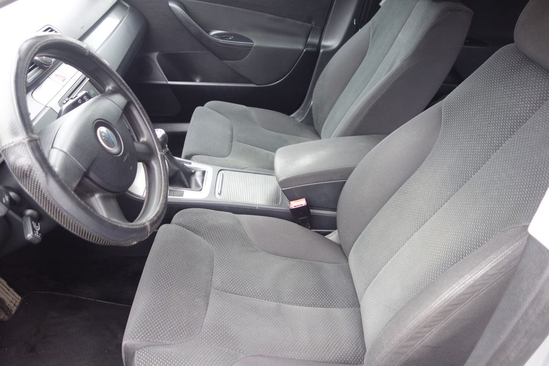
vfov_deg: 46.4
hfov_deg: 65.5
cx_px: 274
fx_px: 427
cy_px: 183
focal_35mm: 28
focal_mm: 10.4
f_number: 1.8
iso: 125
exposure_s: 1/50
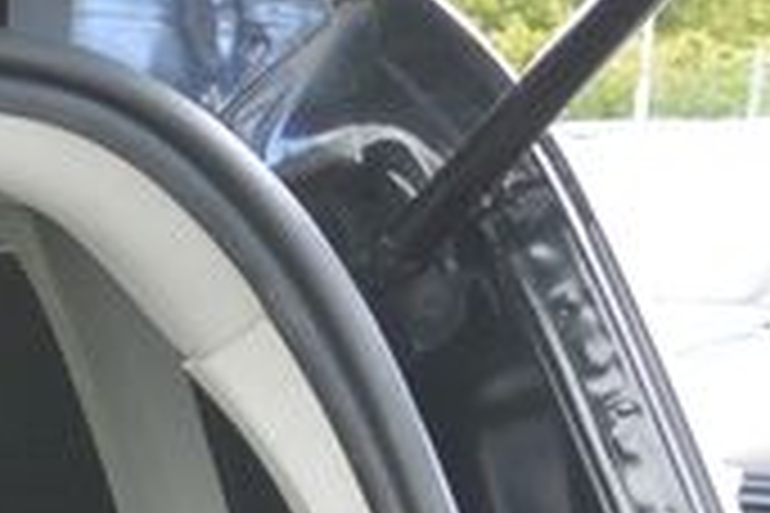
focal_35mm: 174
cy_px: 1492
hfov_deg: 10.6
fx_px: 3721
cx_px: -874
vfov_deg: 7.1
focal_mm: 11
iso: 220
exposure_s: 1/125
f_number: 3.5
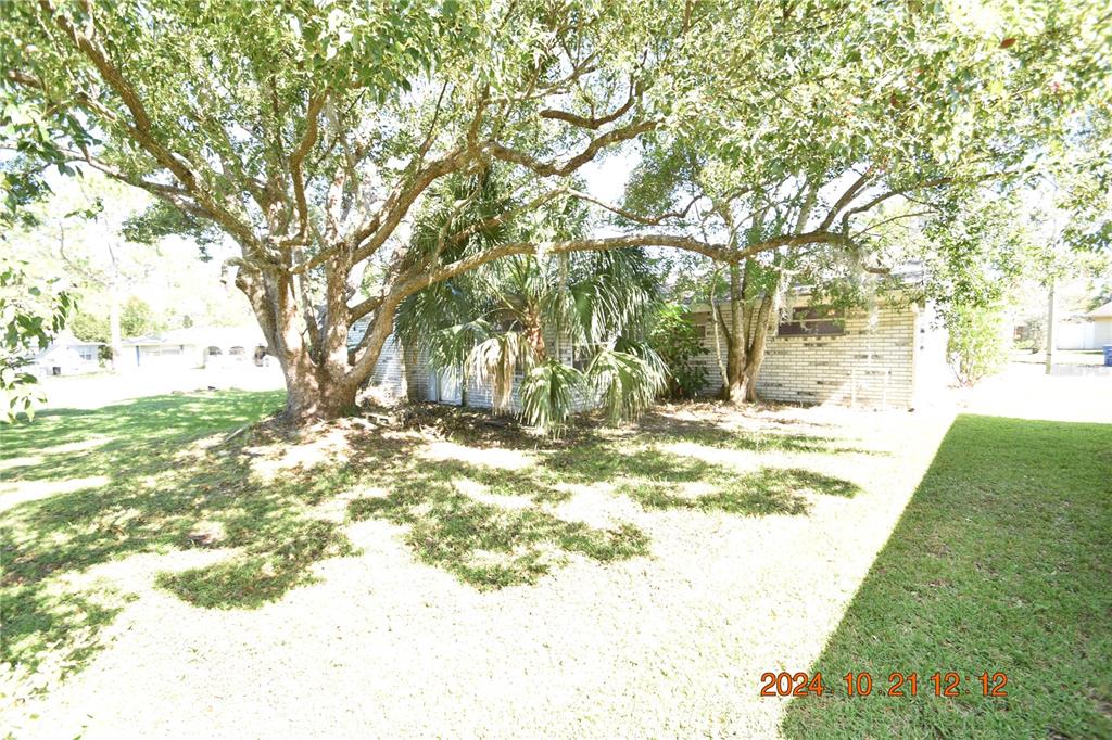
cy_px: 370
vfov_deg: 77.3
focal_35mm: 15
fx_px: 463
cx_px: 556
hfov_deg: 100.4
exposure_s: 1/160
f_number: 6.3
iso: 400
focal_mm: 10
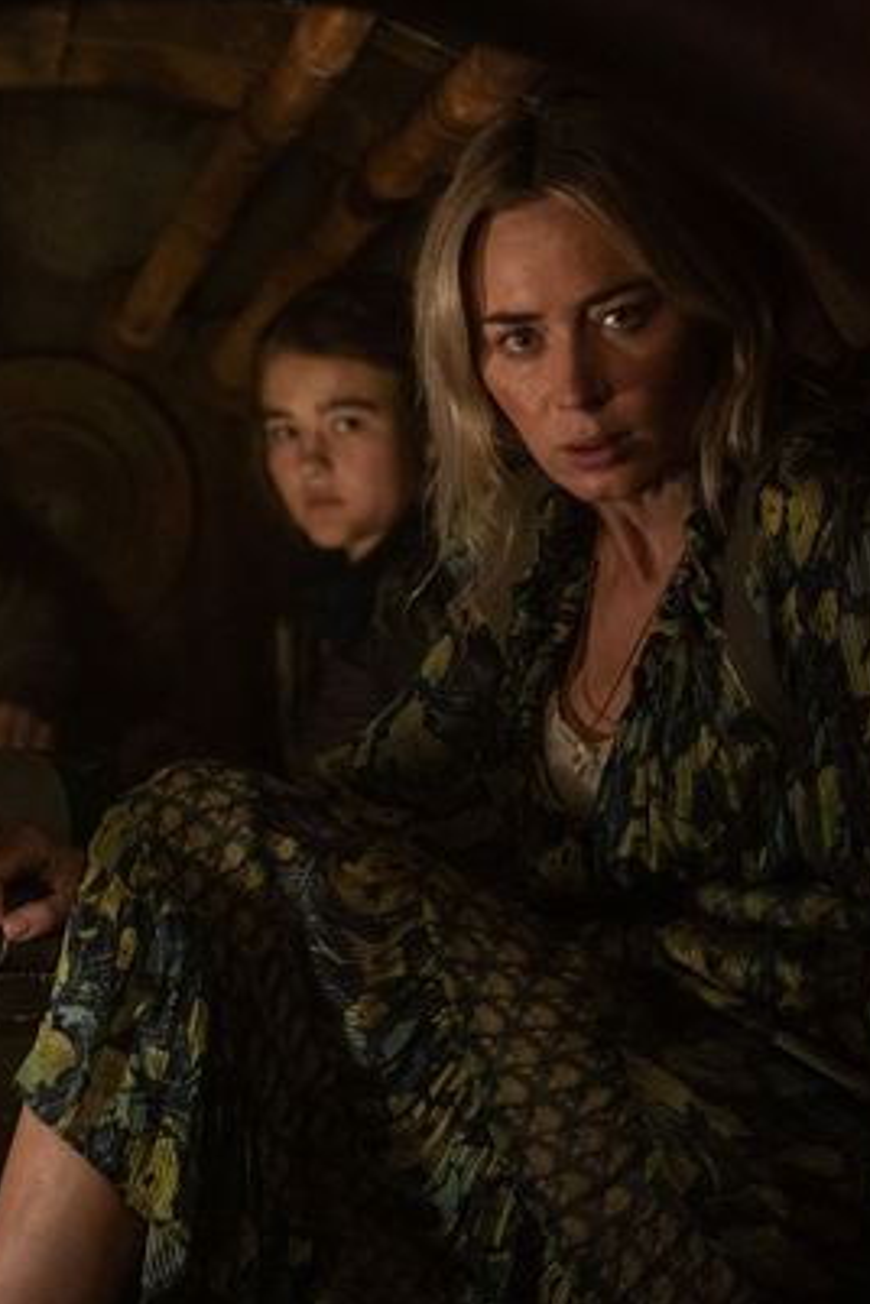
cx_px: 149
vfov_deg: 14.3
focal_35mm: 144
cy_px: 649
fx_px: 5220
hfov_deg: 9.5
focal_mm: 85
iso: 3200
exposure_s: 1/160
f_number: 4
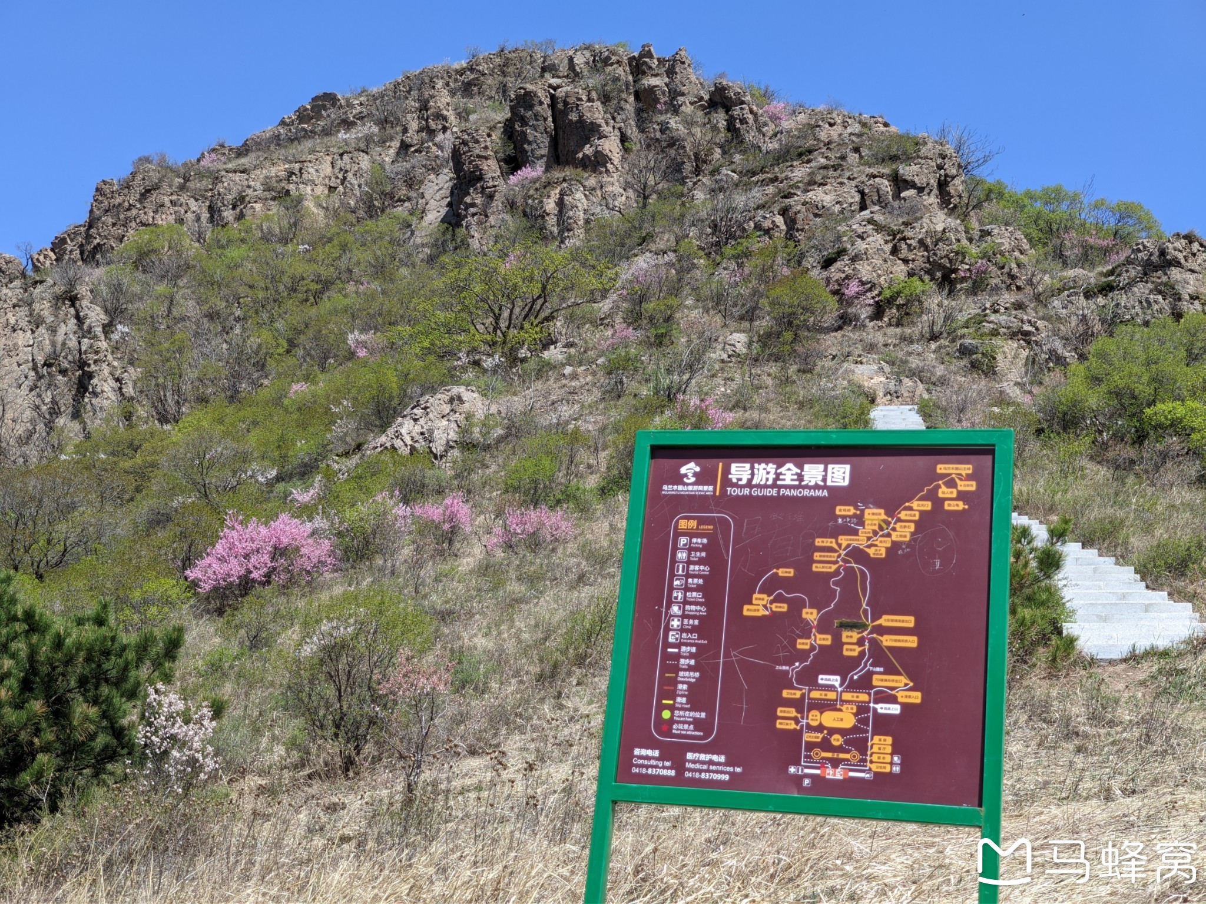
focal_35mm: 50
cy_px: 452
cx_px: 603
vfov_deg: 29.1
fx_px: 1742
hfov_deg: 38.2
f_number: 2
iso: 45
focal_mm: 8.16
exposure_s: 1/1361
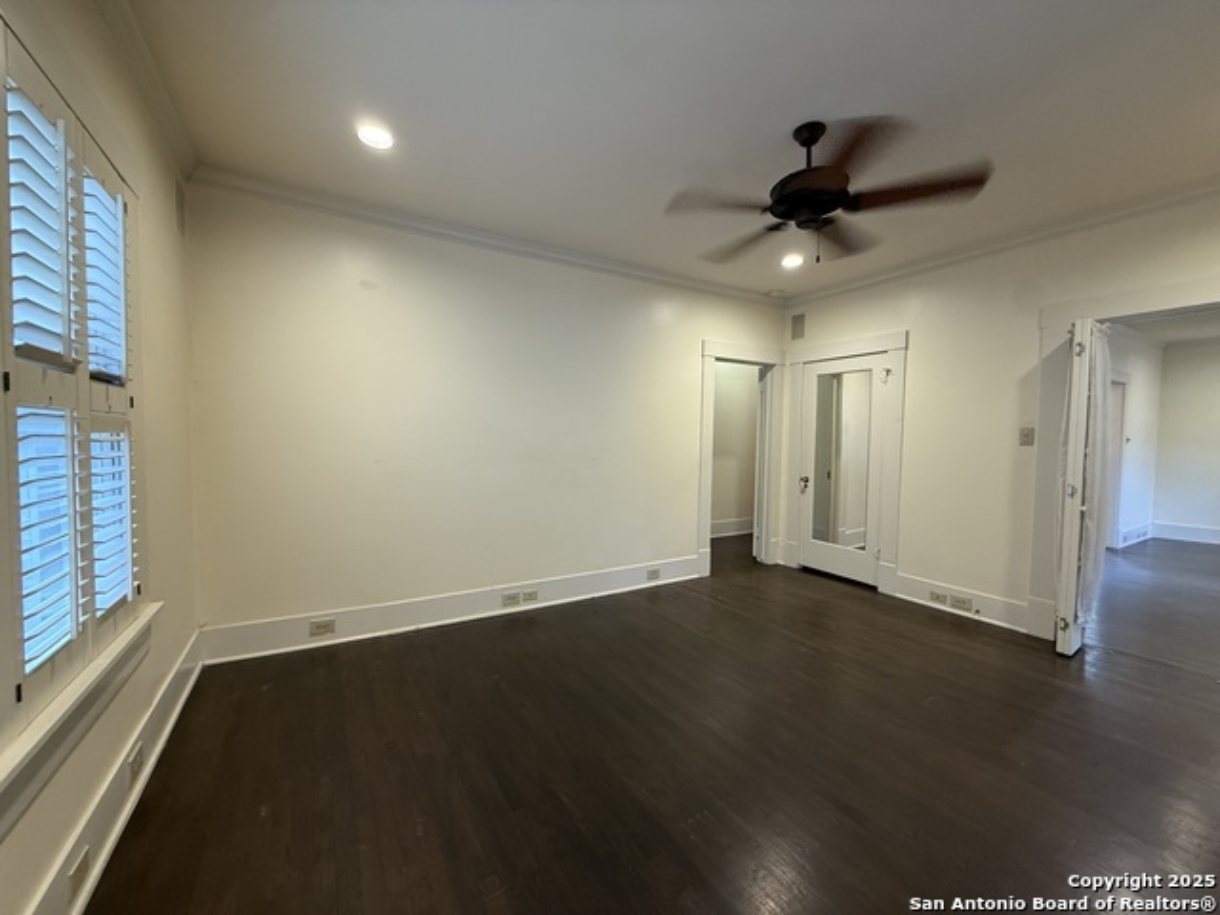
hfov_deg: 102.1
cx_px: 610
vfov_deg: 85.7
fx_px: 493
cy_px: 458
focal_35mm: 14
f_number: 2.2
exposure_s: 1/60
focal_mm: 2.22
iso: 200
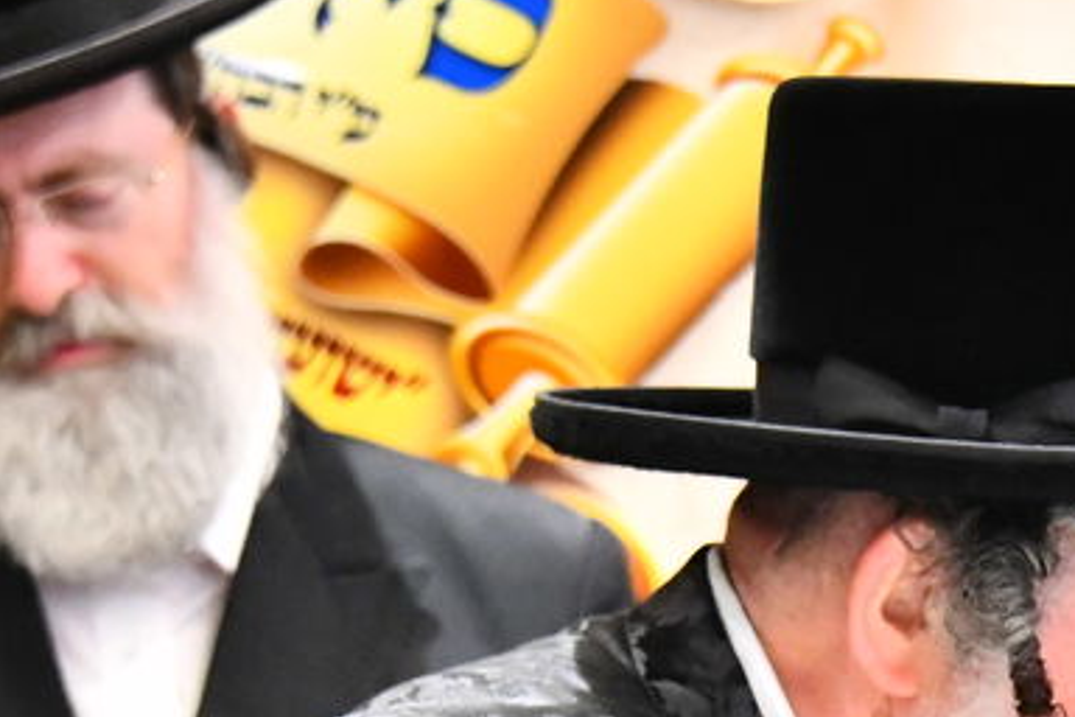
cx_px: 1103
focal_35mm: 248
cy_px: 906
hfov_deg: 8.3
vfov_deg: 5.5
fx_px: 7405
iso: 5000
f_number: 5
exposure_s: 1/125
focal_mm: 68
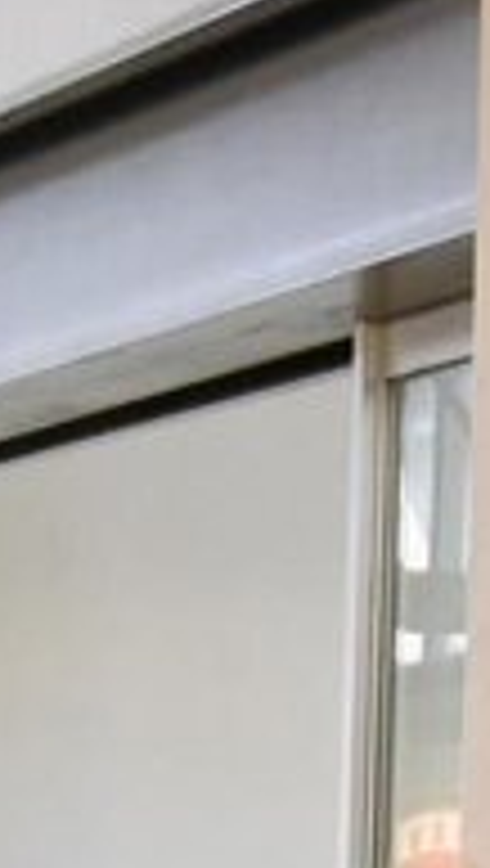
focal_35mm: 252
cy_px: 1484
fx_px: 5803
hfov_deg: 4.7
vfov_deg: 8.3
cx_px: -674
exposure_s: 1/160
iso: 3600
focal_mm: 29
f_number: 6.3
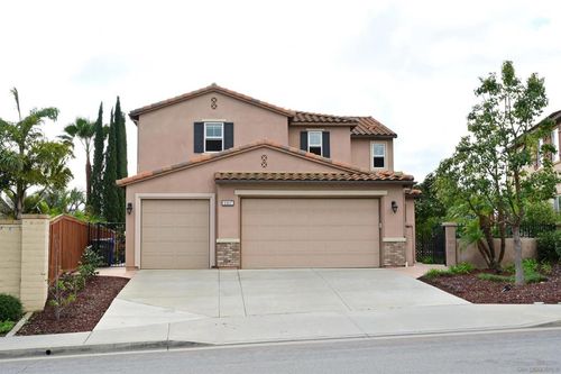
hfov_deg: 46.4
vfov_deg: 31.9
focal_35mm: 42
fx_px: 654
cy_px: 187
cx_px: 280
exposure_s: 1/15
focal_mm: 42
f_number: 22
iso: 100
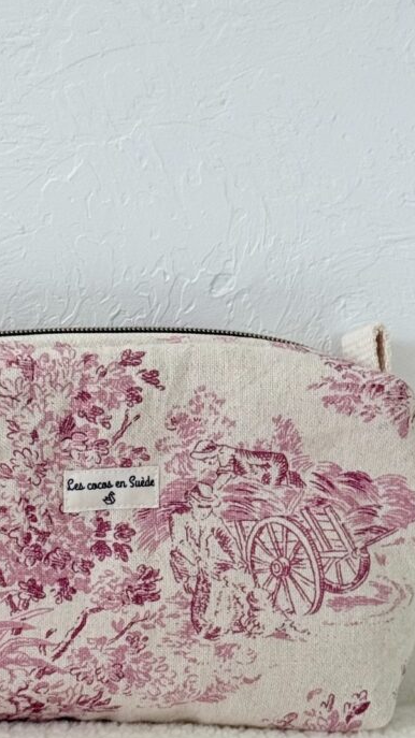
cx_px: 97
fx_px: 1527
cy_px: 519
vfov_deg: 27.0
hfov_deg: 15.4
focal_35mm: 78
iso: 64
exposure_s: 1/122
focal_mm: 6.76
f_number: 1.78
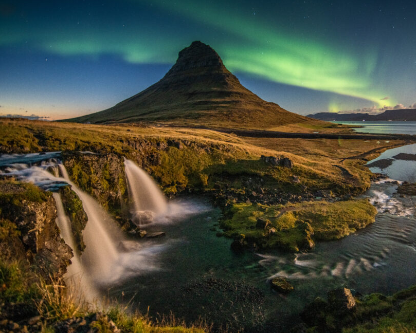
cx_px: 259
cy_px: 158
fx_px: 234
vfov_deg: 70.8
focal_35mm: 19
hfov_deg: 81.8
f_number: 2.8
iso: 800
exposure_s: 4
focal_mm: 16
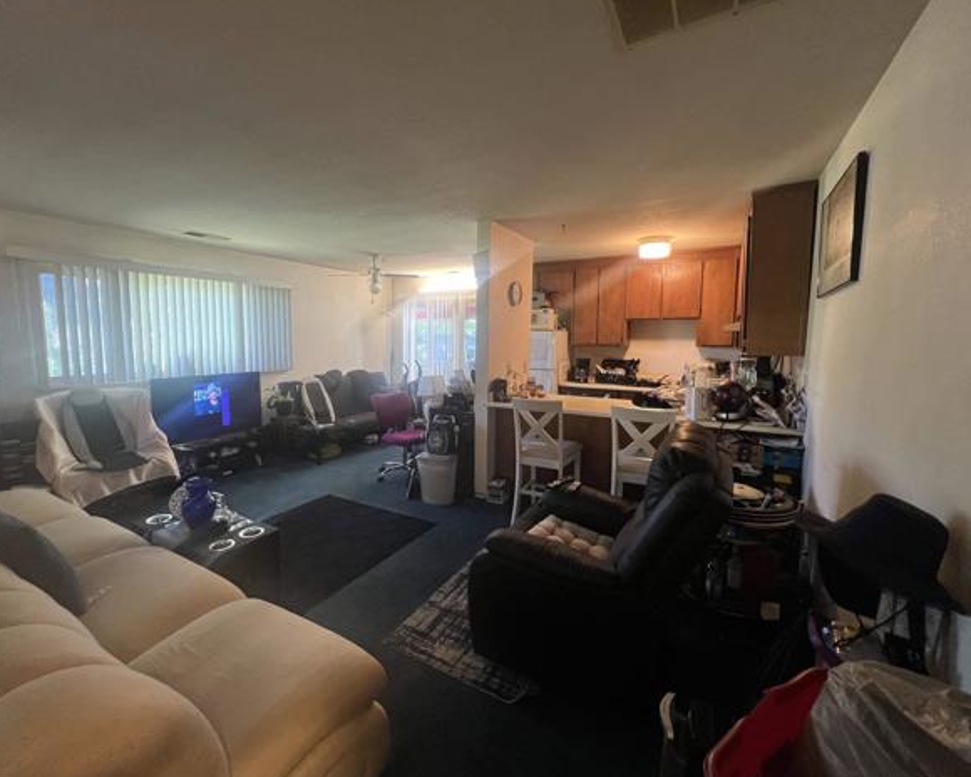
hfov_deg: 100.6
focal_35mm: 14
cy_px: 385
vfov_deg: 88.0
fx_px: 402
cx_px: 462
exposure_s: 1/60
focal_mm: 1.57
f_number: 1.8
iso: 320
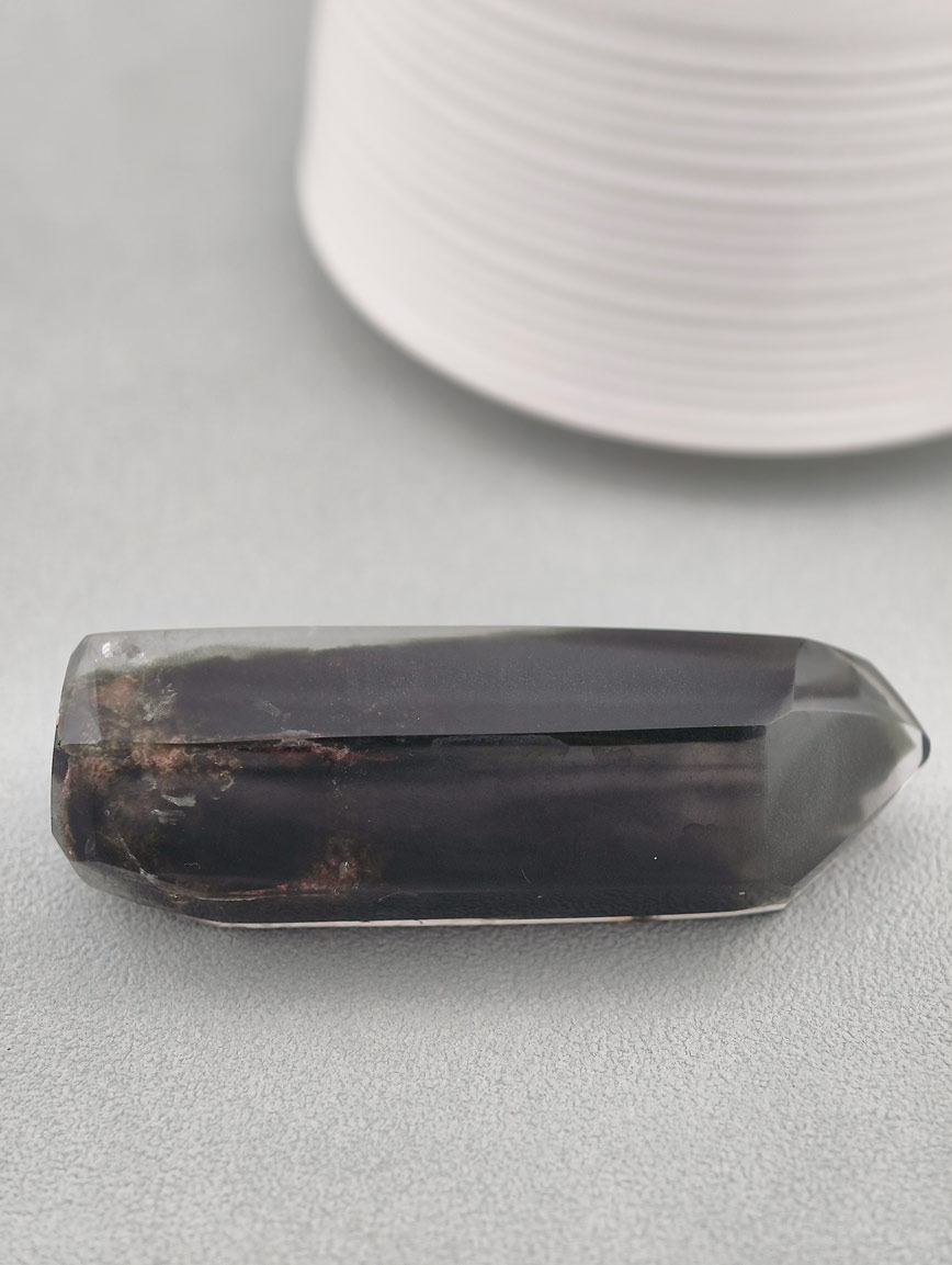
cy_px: 632
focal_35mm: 85
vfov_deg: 23.0
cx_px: 476
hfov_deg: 17.4
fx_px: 3109
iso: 125
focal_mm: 22.48
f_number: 2.67
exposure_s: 1/160
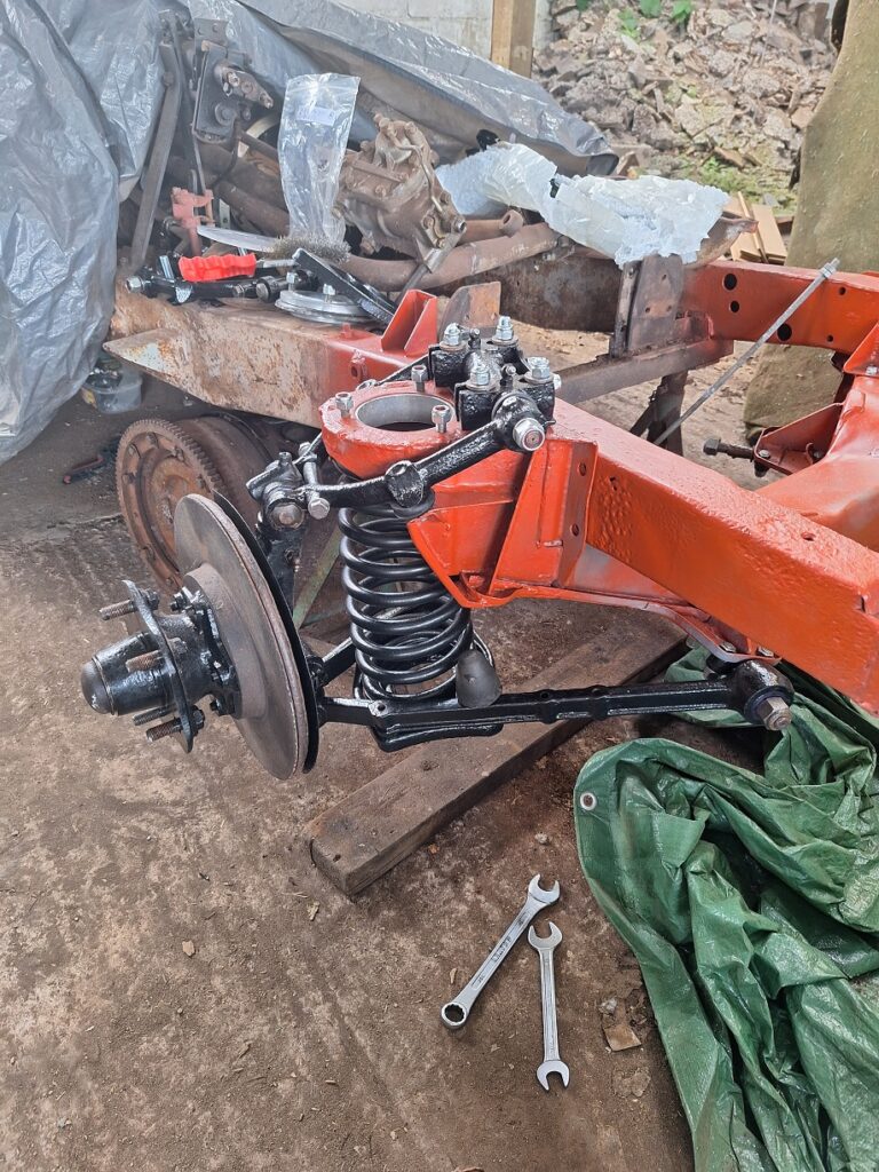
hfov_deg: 58.9
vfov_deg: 73.9
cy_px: 586
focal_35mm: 23
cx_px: 440
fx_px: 779
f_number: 1.8
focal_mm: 5.54
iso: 125
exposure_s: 1/50
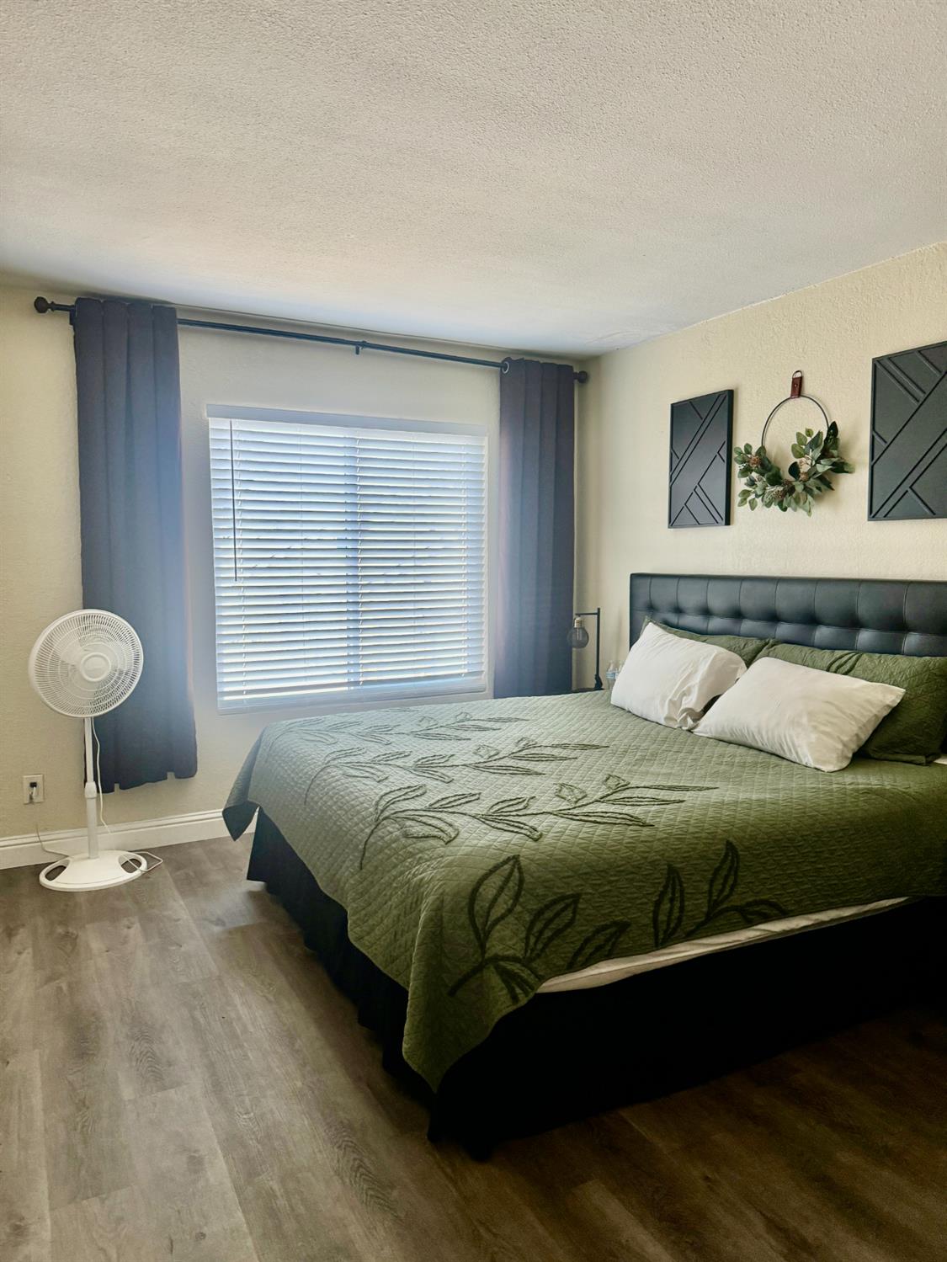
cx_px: 474
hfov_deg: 56.8
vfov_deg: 71.6
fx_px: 875
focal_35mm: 24
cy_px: 631
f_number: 1.78
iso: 200
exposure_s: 1/112
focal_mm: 6.76
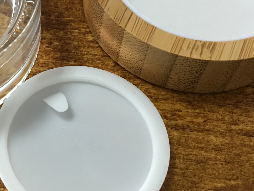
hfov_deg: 29.9
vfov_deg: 23.2
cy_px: 69
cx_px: 48
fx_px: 462
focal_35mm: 63
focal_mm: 4.15
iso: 80
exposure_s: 1/17
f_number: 2.2
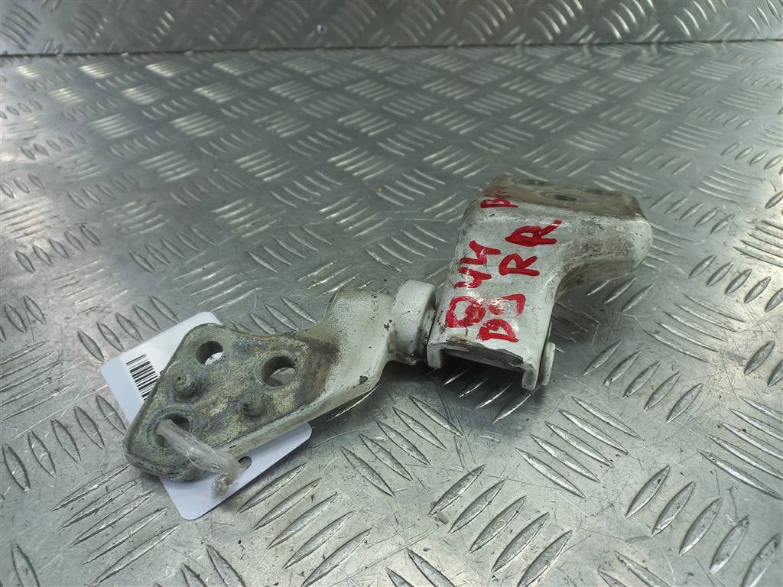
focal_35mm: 25
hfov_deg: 69.4
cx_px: 392
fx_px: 565
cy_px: 294
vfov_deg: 54.9
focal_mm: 4.6
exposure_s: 1/50
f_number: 1.8
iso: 50
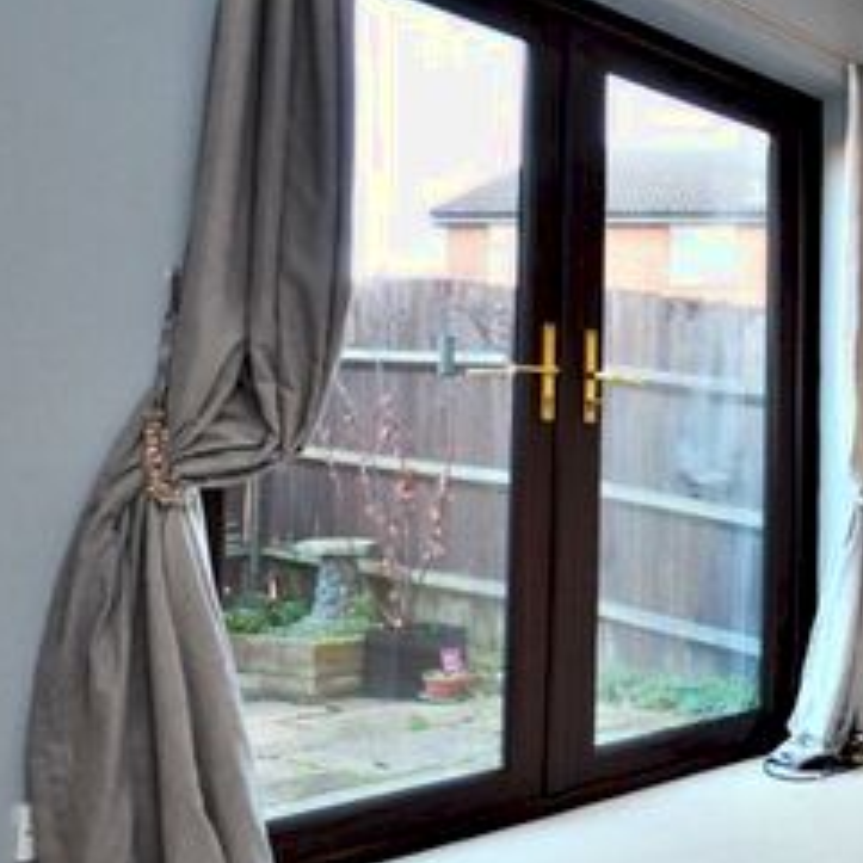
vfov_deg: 44.9
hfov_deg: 33.9
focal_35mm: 37
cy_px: 421
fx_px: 1044
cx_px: 1092
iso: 400
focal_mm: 10
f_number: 4.5
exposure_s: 1/80
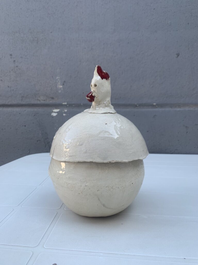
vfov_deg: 67.3
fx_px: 198
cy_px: 132
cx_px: 99
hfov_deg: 53.1
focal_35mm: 26
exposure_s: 1/128
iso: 25
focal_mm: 4.25
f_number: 1.8
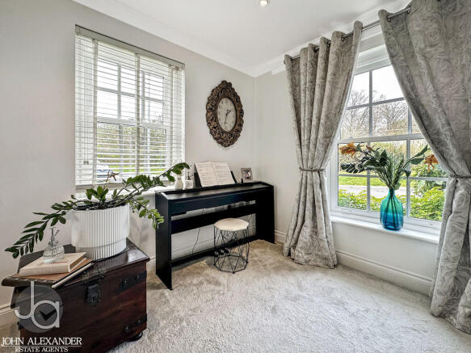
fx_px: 190
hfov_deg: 102.1
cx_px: 236
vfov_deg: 85.7
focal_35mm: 14
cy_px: 176
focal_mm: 2.22
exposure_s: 1/100
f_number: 2.2
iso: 80
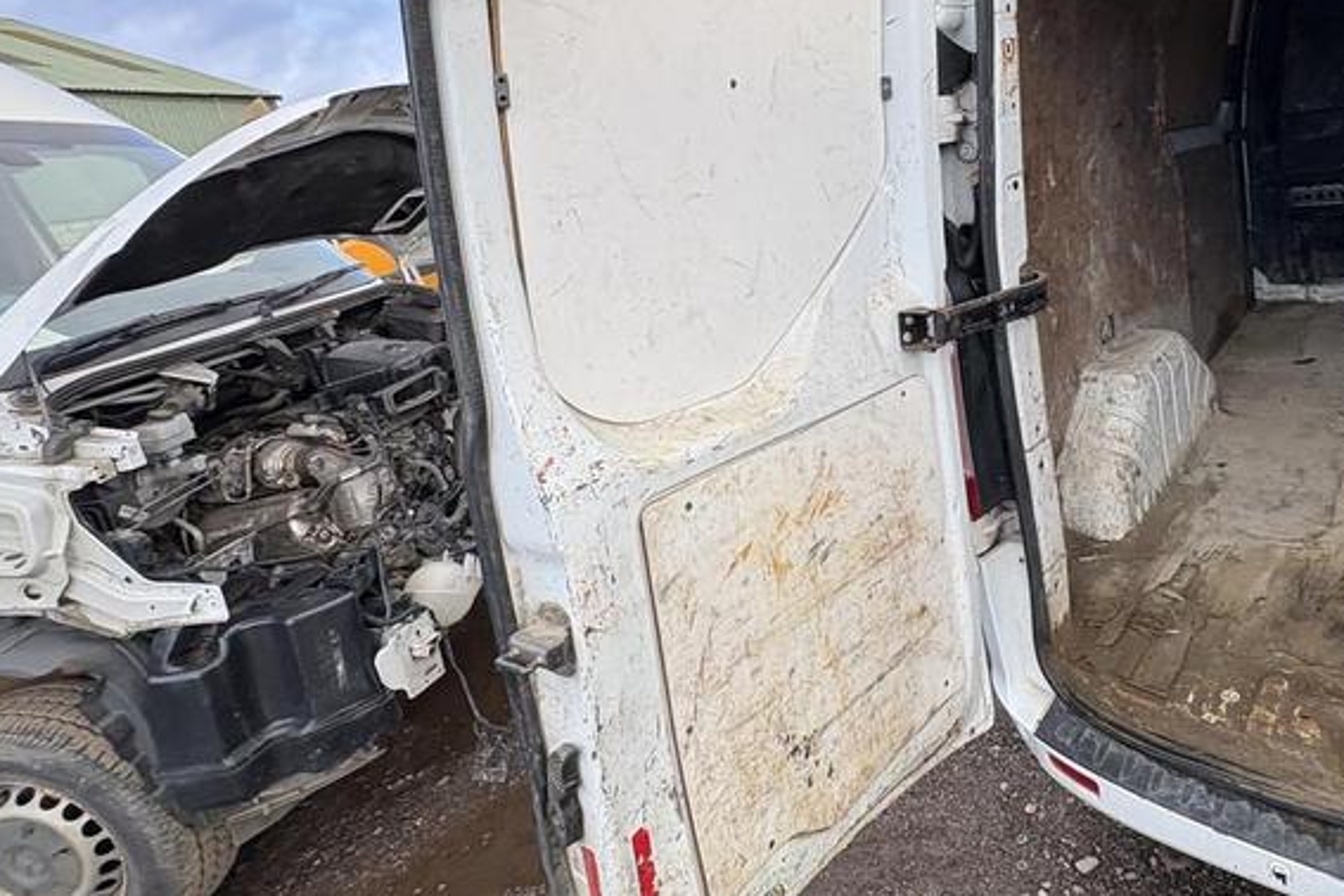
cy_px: 315
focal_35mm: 23
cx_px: 887
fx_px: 859
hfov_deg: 74.0
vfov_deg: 54.2
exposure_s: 1/281
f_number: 2.2
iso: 40
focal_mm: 2.22
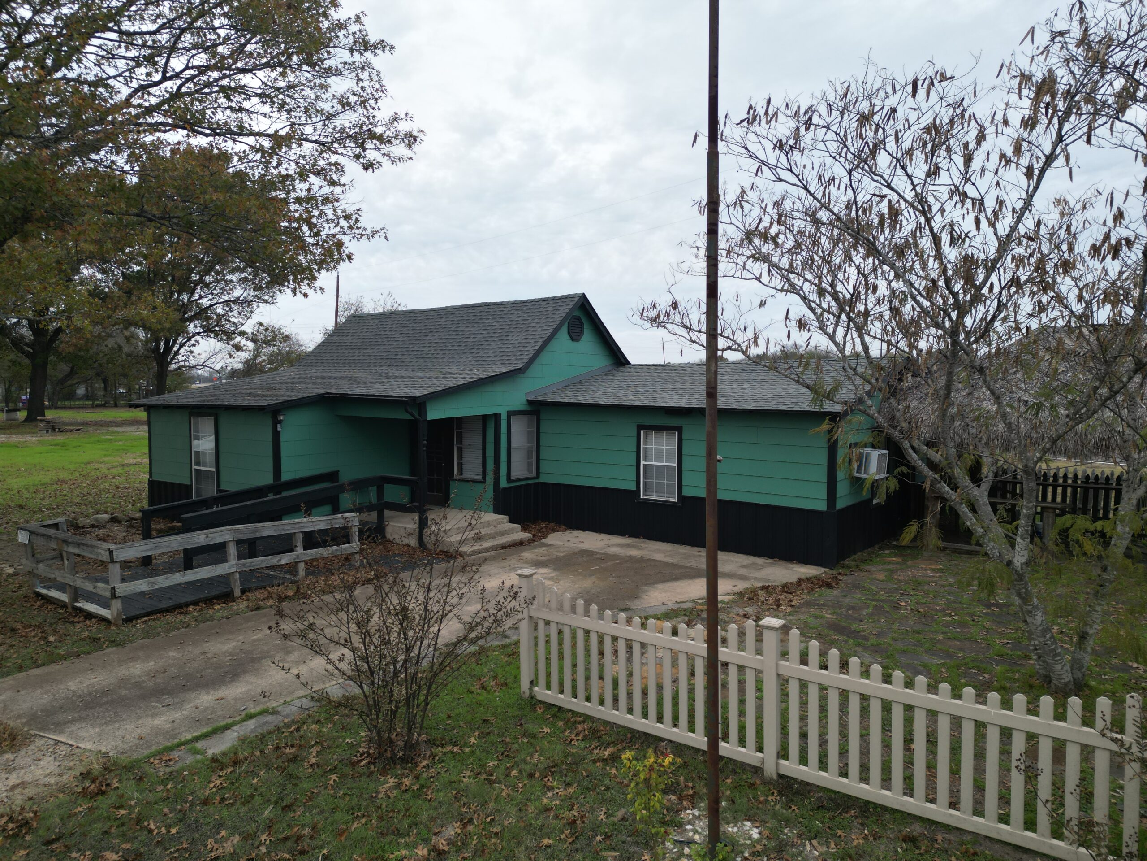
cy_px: 430
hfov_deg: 71.6
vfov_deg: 56.8
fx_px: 795
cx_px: 574
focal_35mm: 24
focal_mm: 6.72
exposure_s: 1/800
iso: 120
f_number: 1.7
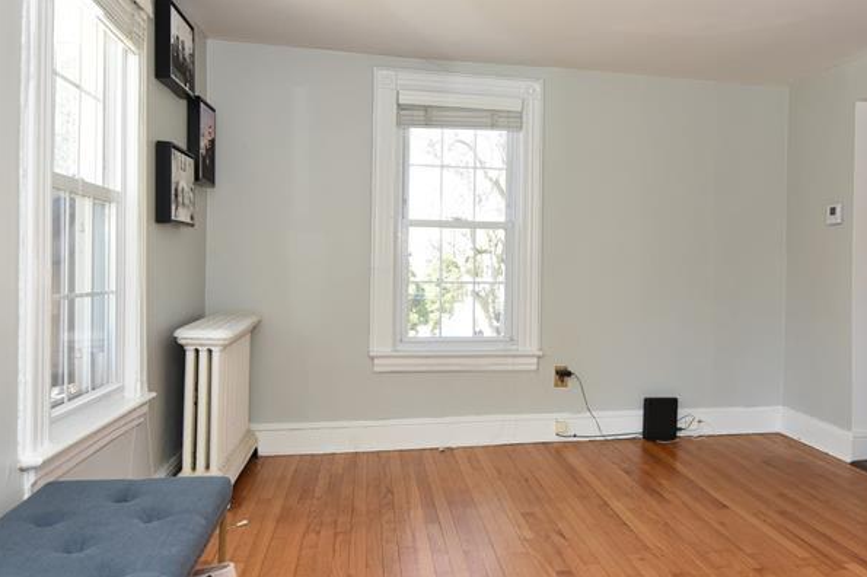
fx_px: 746
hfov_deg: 59.4
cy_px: 262
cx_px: 554
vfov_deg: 42.2
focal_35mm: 31
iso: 800
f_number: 5.6
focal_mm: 18
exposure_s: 1/125
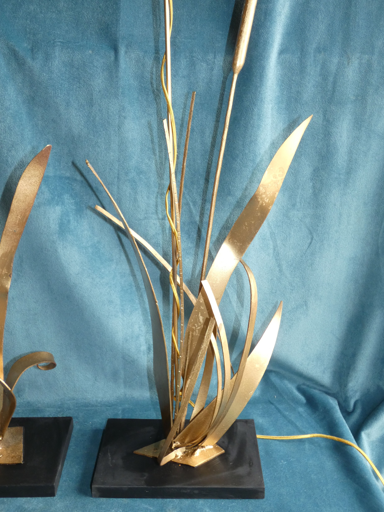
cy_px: 256
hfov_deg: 39.7
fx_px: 532
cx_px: 192
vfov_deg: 51.4
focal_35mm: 36
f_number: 3.5
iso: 250
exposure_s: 1/60
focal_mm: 6.5
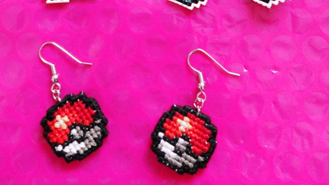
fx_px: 427
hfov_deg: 42.1
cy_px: -23
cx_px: 156
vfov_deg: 22.9
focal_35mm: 49
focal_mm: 5.8
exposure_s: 1/30
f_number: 3.5
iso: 400
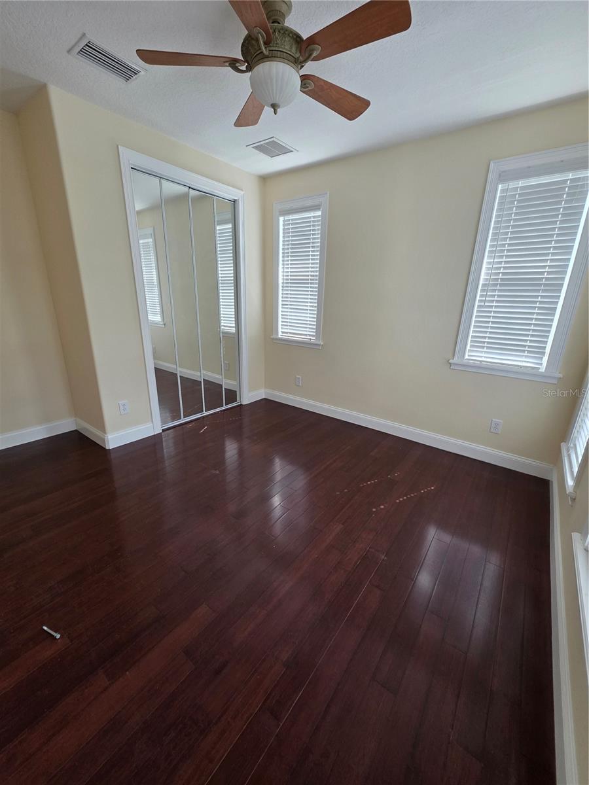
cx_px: 294
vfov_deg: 106.2
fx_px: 295
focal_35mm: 13
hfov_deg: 89.9
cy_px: 392
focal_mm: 2.2
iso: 160
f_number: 1.9
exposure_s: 1/120
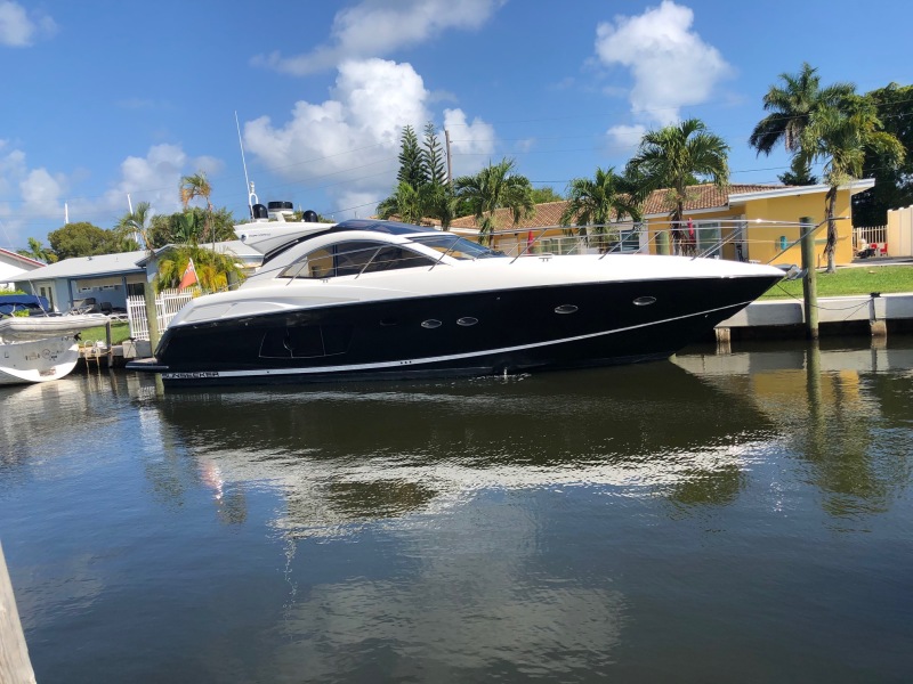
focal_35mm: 28
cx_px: 456
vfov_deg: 49.7
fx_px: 739
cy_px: 342
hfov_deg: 63.4
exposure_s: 1/2114
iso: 20
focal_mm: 3.99
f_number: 1.8
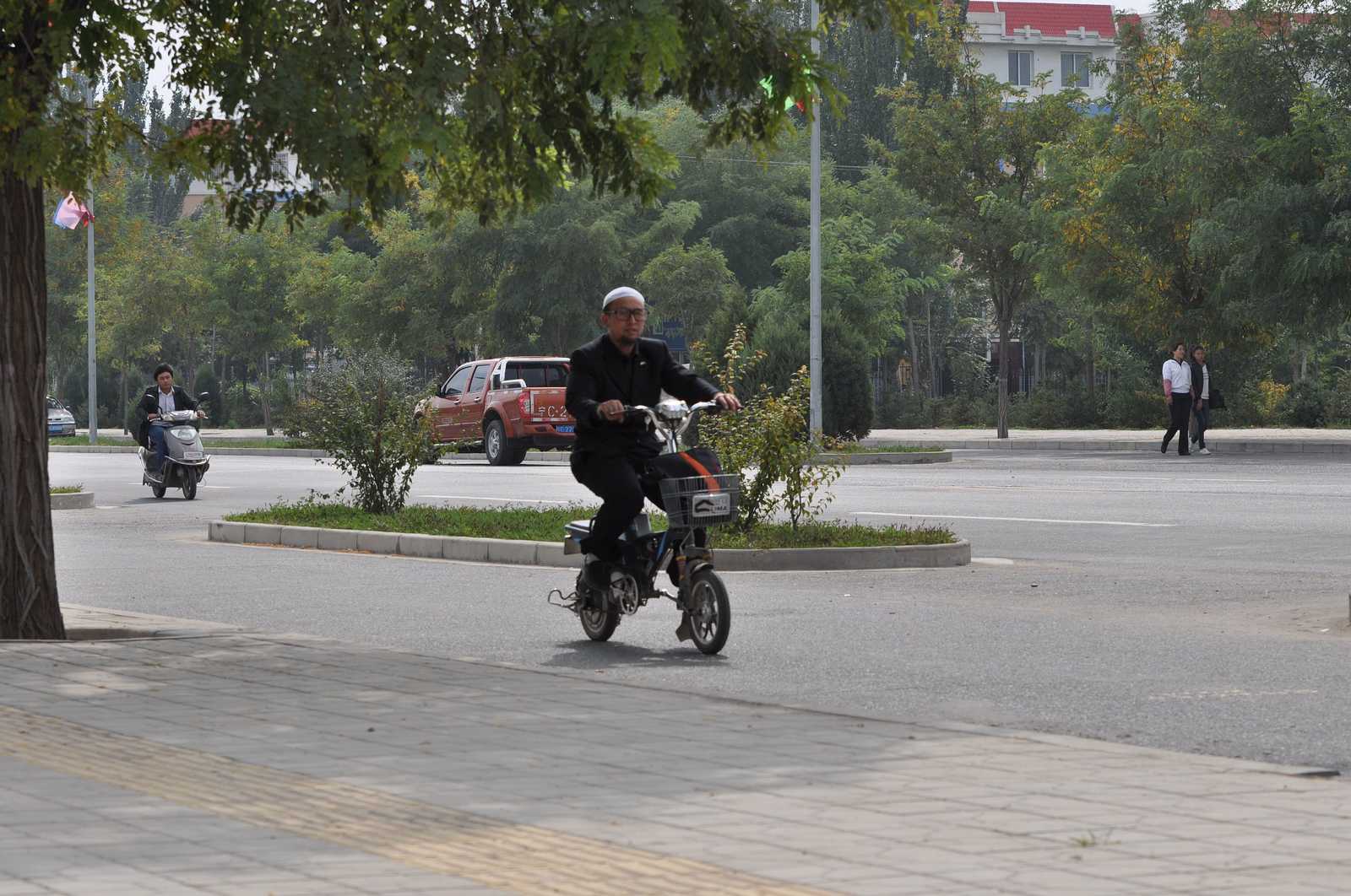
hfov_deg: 19.5
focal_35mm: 105
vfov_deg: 13.0
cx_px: 676
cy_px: 448
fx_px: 3935
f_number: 6.3
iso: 200
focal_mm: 70
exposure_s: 1/1000
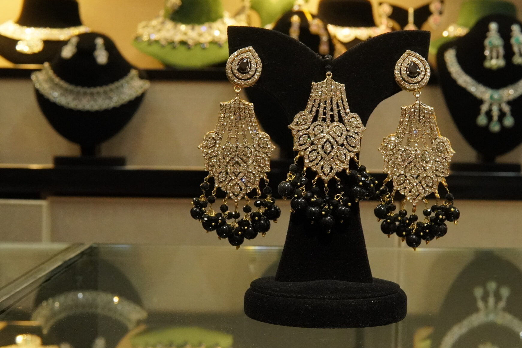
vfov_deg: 20.6
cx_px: 311
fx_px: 957
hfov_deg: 30.4
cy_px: 173
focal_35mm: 66
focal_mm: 30
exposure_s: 1/80
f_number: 9
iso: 4000
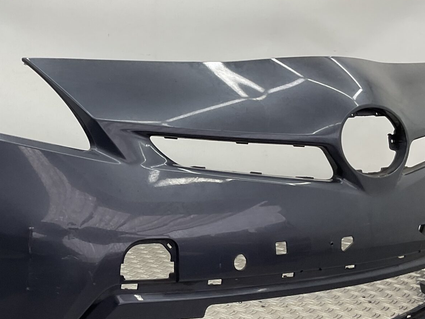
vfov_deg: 23.3
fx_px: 774
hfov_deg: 30.2
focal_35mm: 63
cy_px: 180
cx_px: 102
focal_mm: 3
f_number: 1.8
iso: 25
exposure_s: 1/100
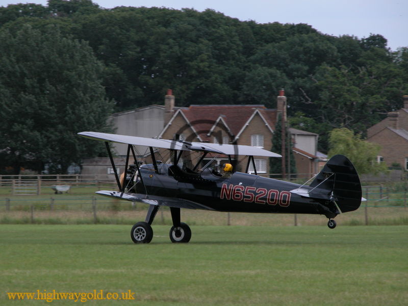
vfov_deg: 5.3
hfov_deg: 7.1
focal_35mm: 280
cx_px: 204
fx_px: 3300
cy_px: 153
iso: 100
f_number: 5.9
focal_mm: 71.2
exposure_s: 1/344
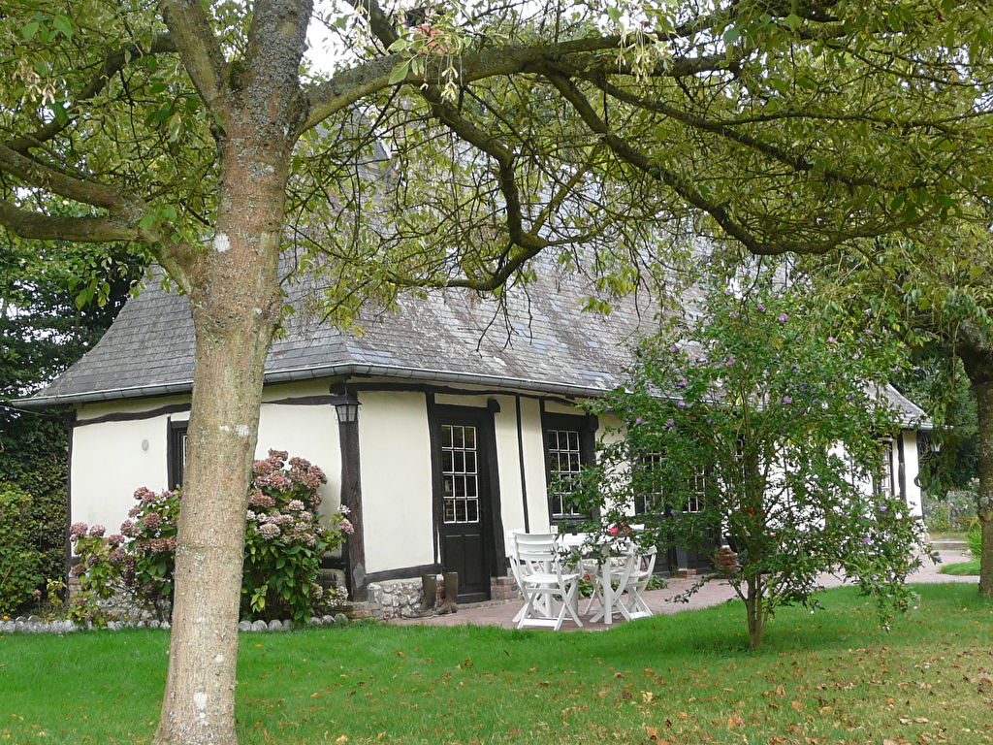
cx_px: 496
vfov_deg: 31.5
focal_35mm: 46
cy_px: 372
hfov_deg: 41.2
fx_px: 1320
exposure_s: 1/125
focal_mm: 4.8
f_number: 3.6
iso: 100
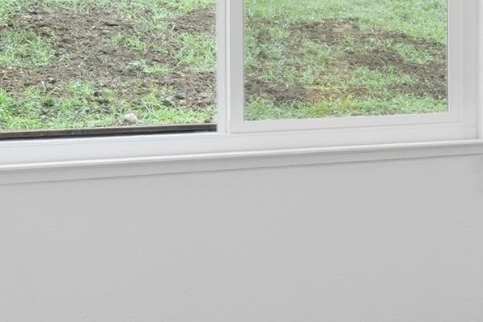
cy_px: 66
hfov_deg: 20.0
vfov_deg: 20.1
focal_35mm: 67
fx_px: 899
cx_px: 905
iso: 250
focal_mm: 16
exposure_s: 1/100
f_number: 9
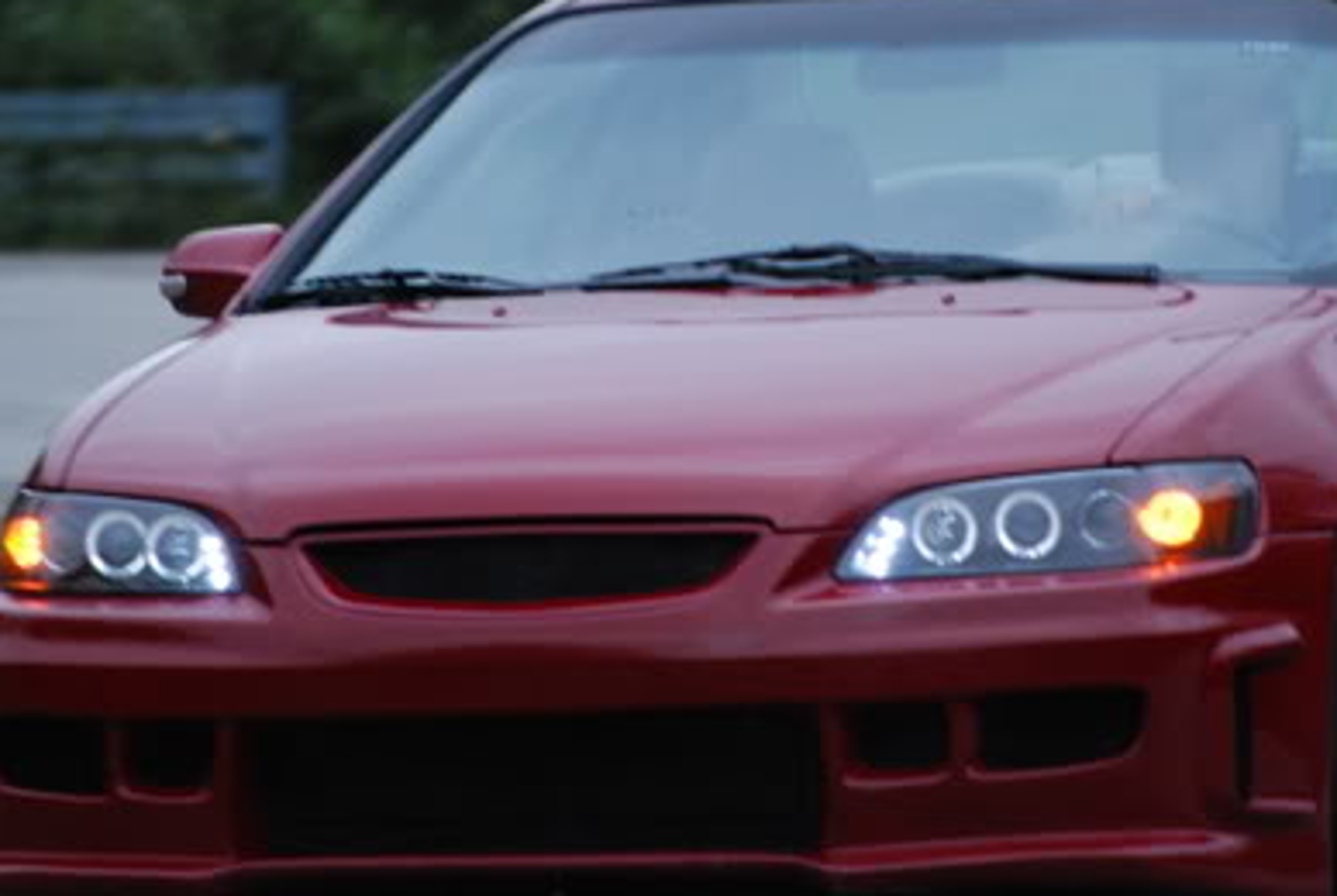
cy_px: 303
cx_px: 710
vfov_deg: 2.5
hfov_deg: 3.7
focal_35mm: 557
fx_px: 20718
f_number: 5.6
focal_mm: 180
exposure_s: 1/30
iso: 800
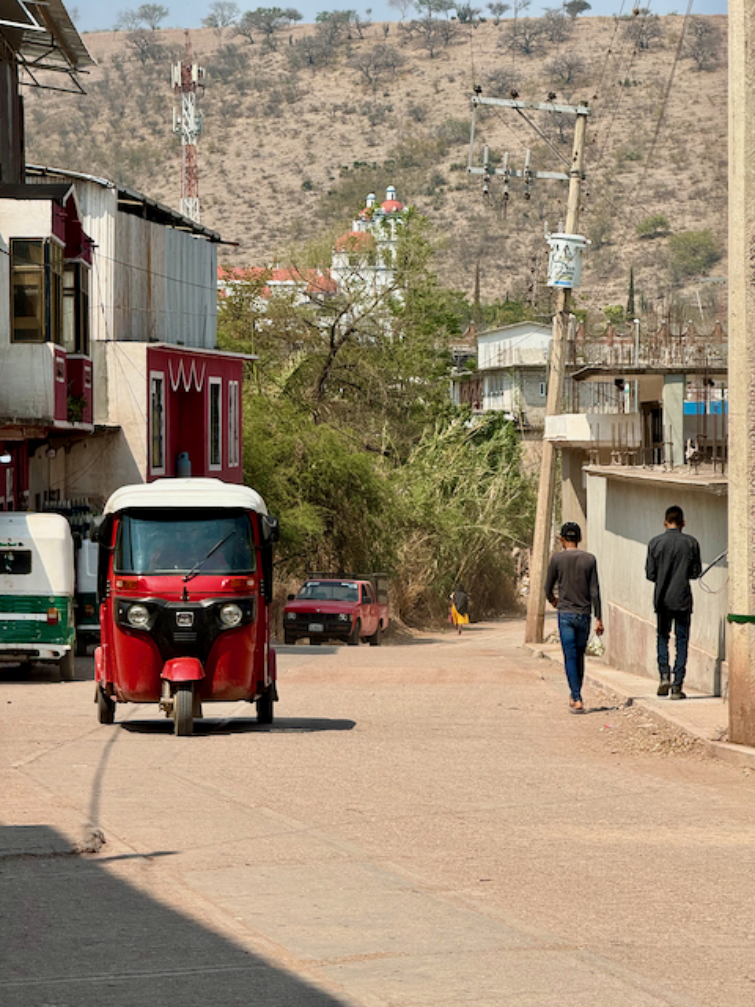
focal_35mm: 120
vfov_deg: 16.4
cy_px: 504
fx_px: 3490
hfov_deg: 12.3
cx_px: 378
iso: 50
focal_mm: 15.66
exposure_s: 1/1650
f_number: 2.8
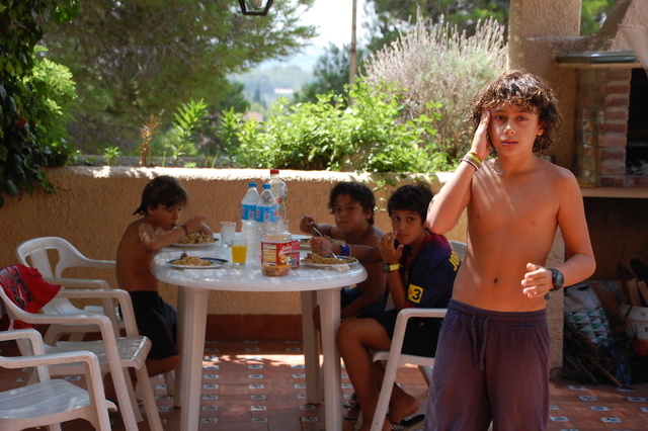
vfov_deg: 15.2
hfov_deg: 22.6
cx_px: 324
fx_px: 1619
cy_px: 216
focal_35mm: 90
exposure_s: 1/500
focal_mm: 60
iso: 400
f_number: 5.3
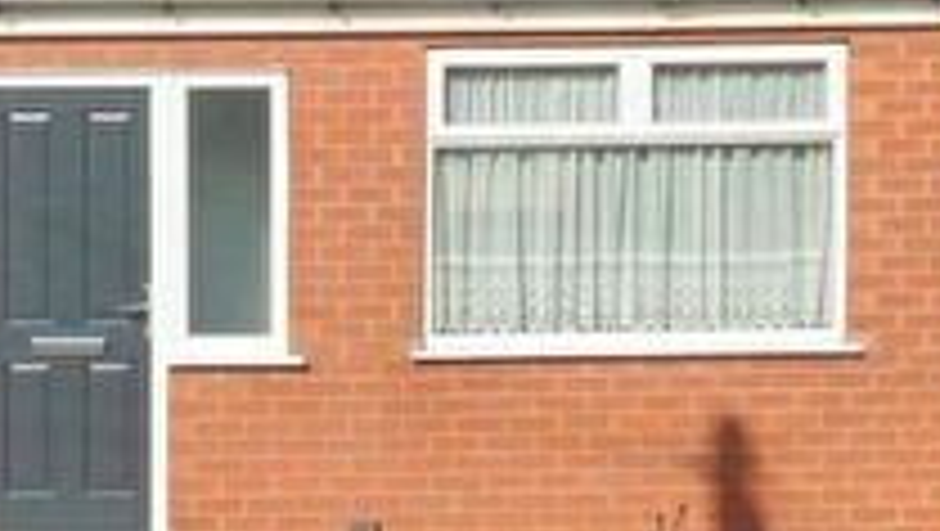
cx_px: 274
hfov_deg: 28.6
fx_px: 1821
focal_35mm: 73
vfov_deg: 16.4
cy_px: 61
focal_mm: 3.6
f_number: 4.5
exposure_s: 1/800
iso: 80
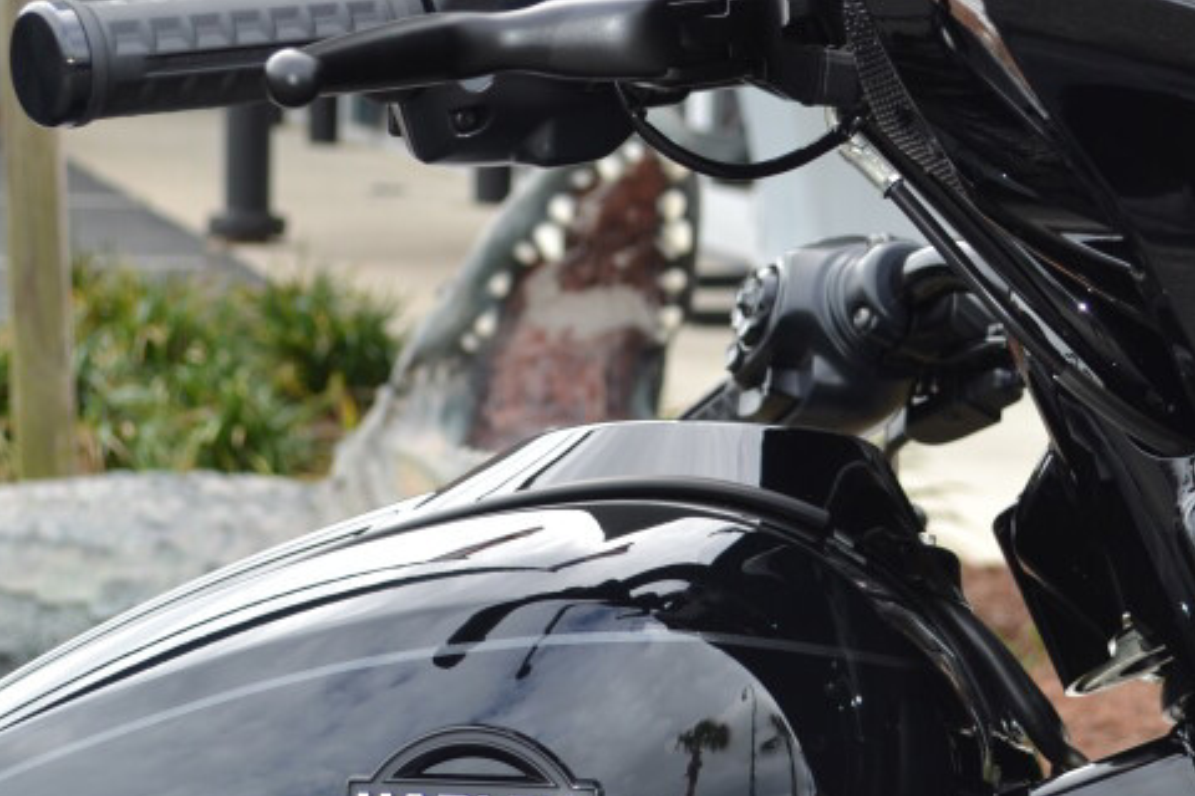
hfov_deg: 15.6
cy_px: 296
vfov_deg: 10.4
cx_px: 884
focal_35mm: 131
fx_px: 4356
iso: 100
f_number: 5
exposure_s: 1/160
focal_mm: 35
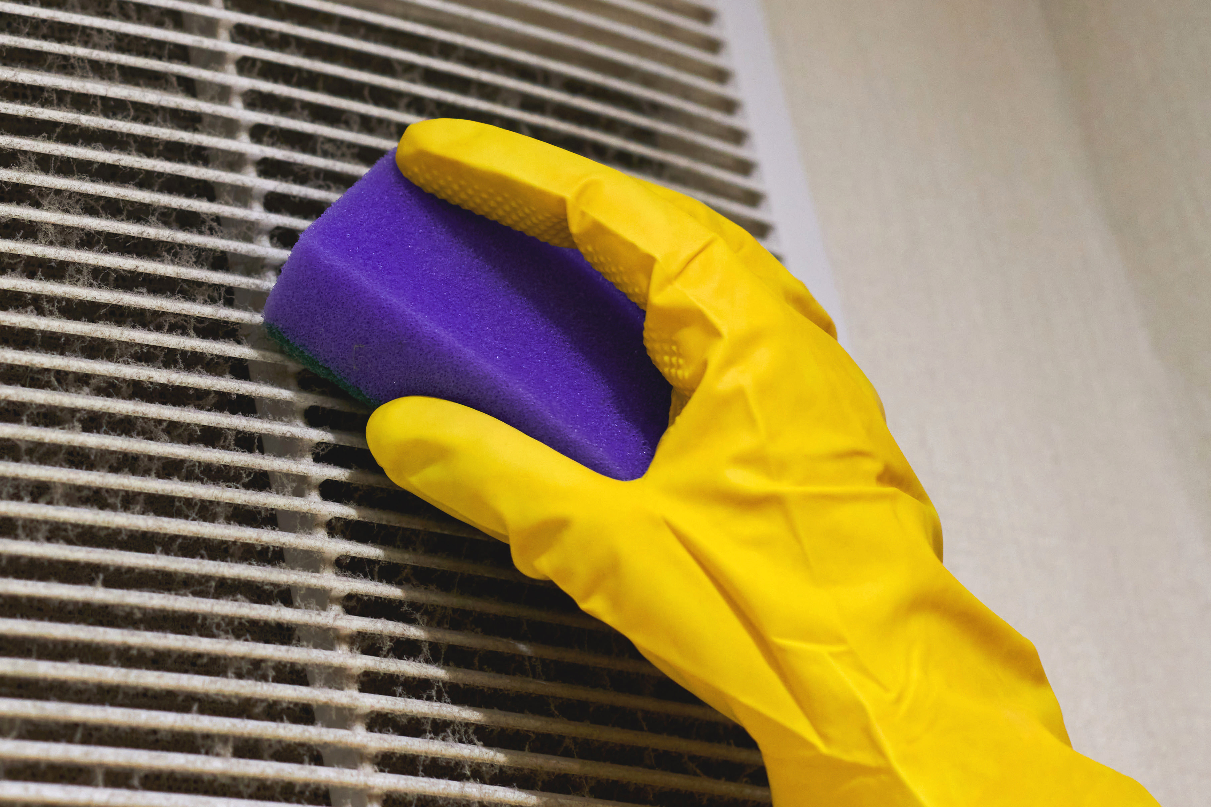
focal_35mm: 114
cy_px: 279
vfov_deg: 12.0
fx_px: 3835
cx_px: 0
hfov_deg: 17.5
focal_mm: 50
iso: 640
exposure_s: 1/100
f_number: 3.5
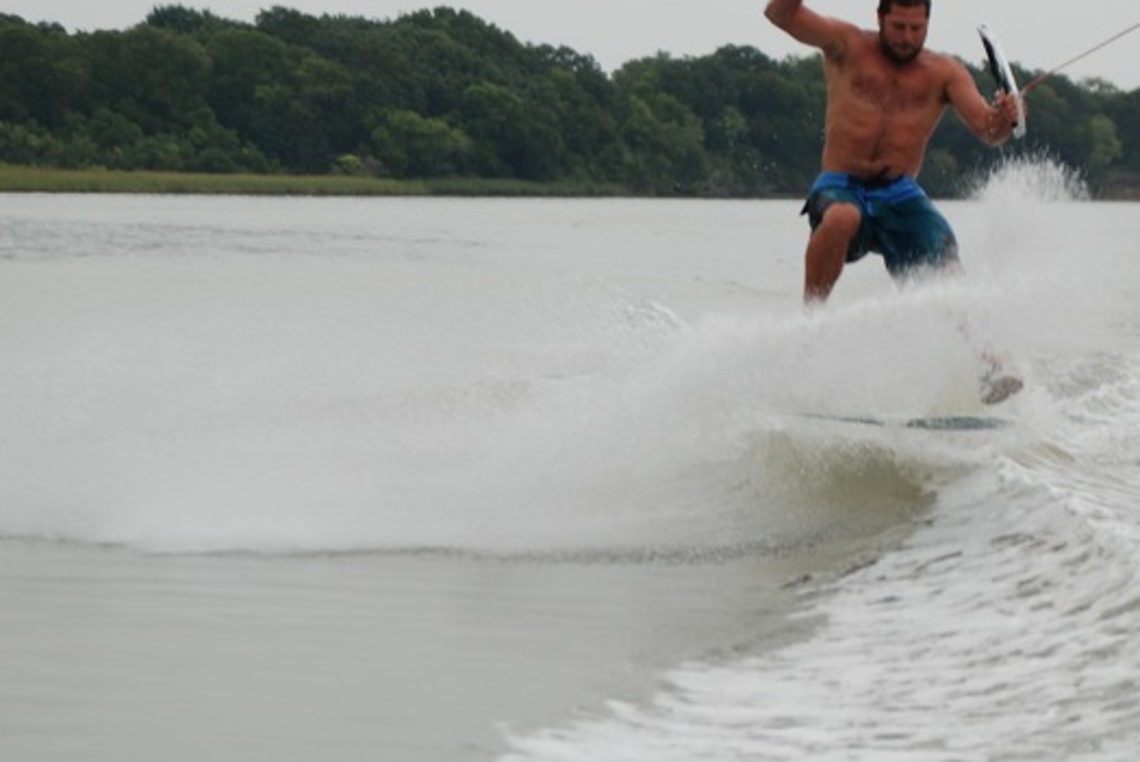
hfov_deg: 11.2
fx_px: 5800
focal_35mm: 183
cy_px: 345
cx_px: 819
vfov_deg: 7.5
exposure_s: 1/500
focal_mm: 80
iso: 250
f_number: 5.6
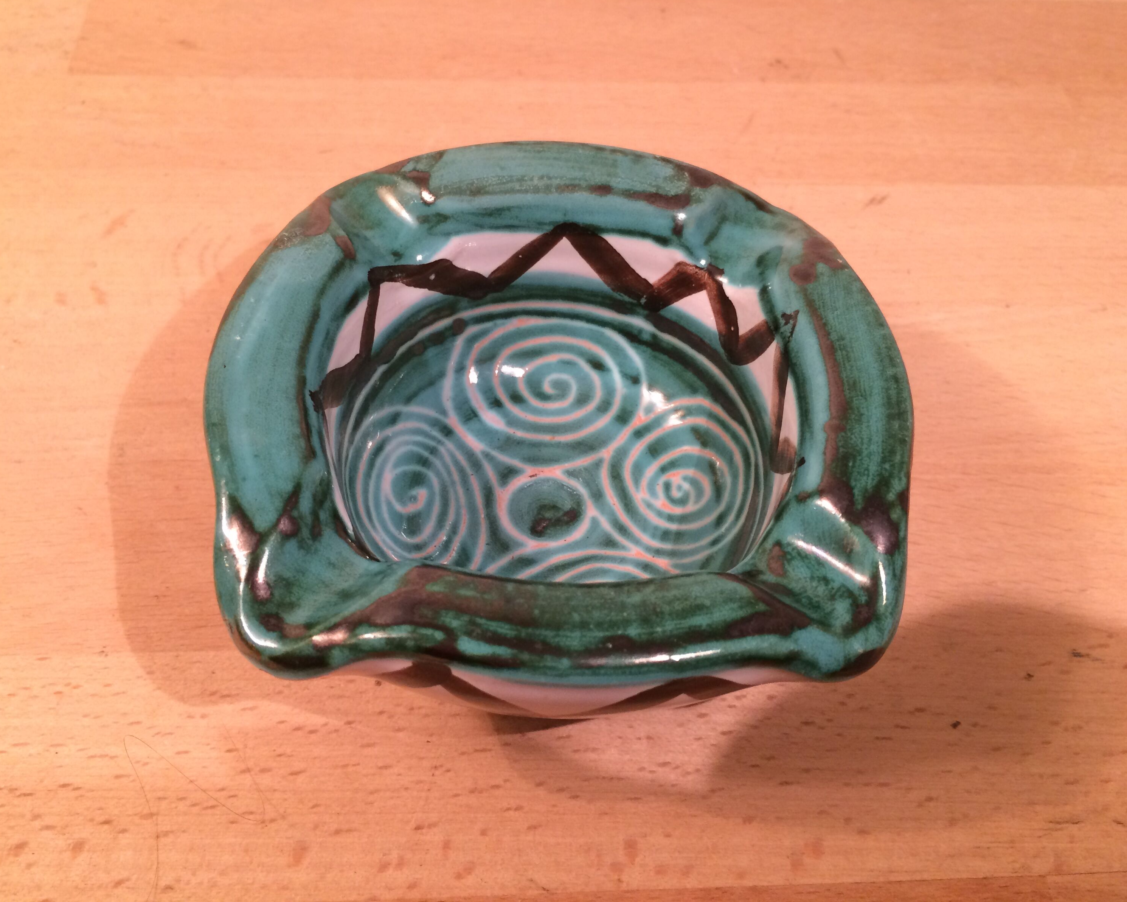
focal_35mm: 31
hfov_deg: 57.1
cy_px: 441
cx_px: 528
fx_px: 1034
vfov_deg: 47.1
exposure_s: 1/33
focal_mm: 4.15
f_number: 2.2
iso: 80
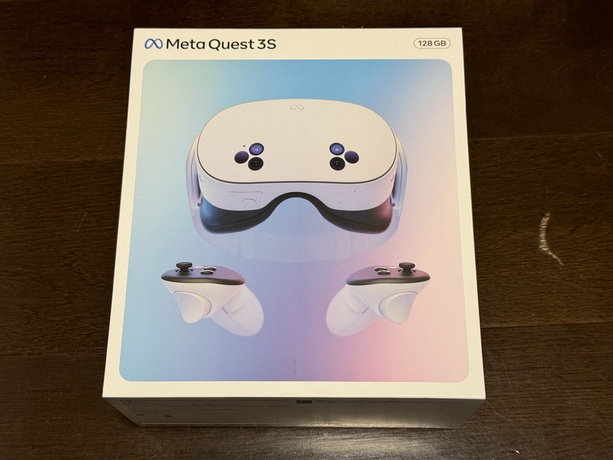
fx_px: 850
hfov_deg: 39.7
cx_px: 306
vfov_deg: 30.3
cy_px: 230
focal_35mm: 48
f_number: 1.78
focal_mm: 6.76
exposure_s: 1/60
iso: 160
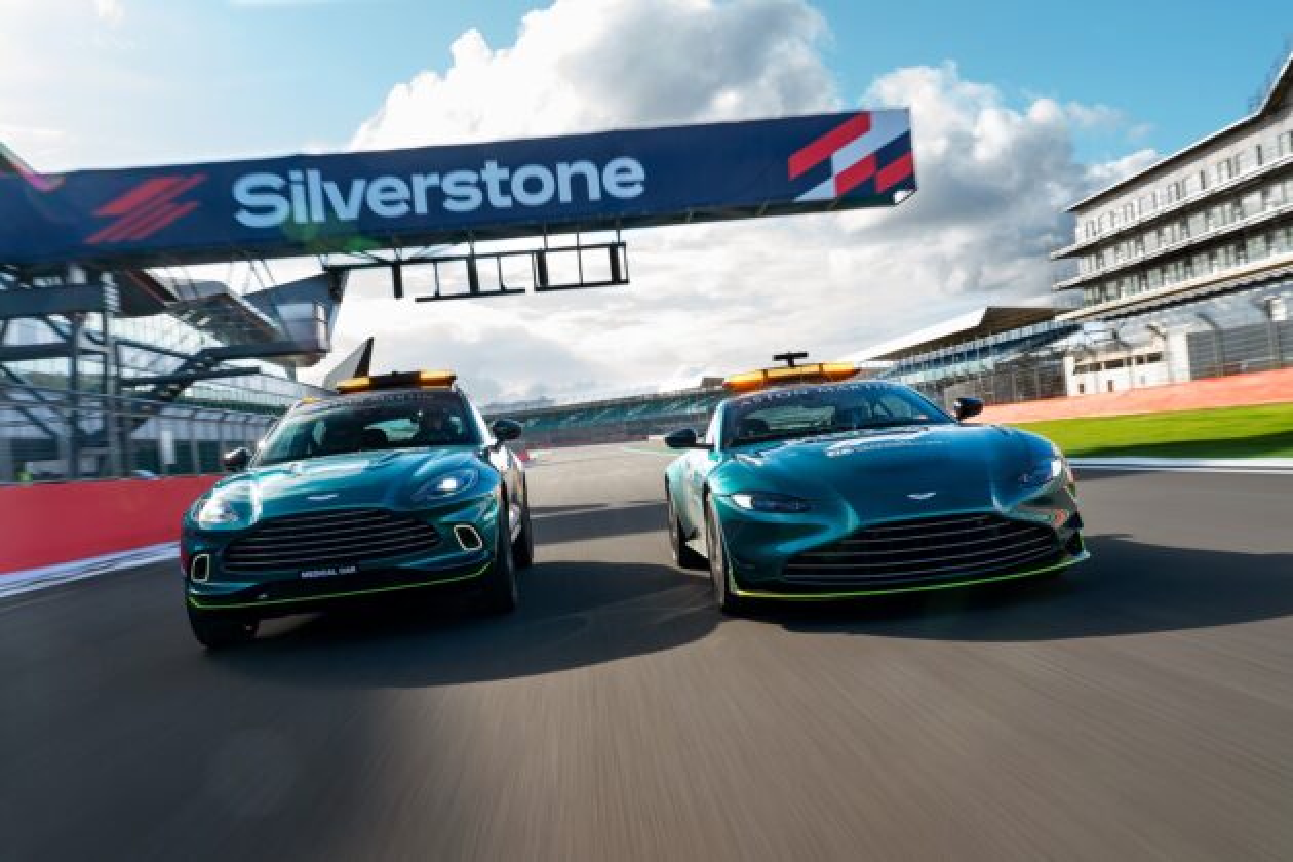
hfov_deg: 60.3
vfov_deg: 42.3
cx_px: 646
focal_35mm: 31
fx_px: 1113
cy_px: 431
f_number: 11
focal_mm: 31
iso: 64
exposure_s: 1/25
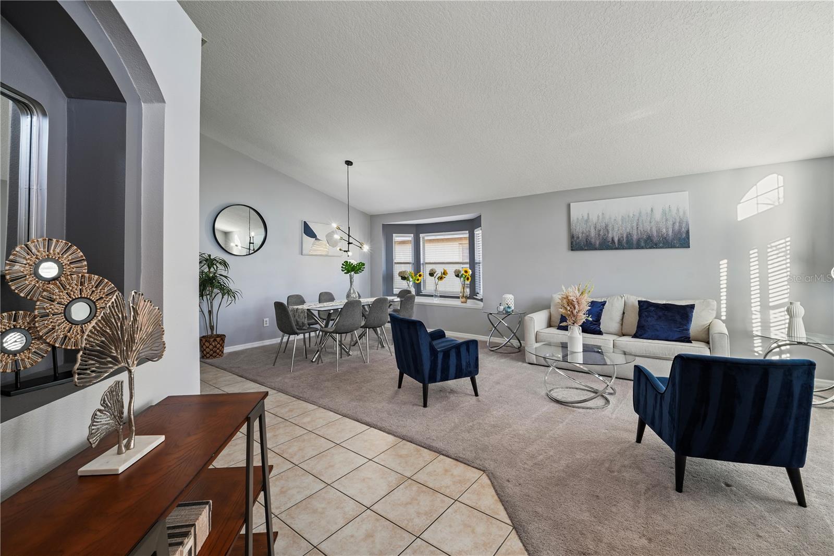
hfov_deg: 104.3
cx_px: 417
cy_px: 278
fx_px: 324
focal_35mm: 14
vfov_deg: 81.2
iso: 100
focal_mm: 14
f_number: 8
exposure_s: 1/1.25
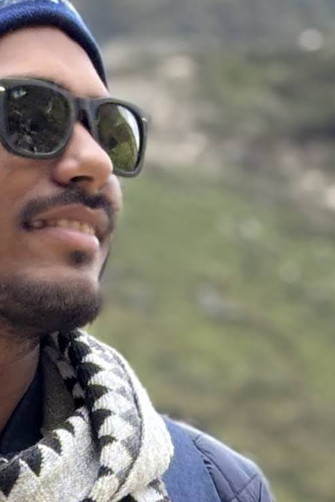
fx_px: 4076
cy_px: 728
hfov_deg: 4.7
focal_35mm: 292
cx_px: -3
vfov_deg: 7.0
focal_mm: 5.96
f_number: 1.6
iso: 32
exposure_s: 1/539
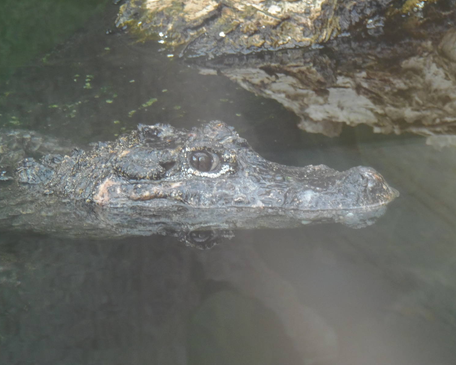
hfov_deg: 6.6
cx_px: 235
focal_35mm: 291
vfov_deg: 5.3
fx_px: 3928
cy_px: 182
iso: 200
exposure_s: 1/25
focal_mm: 51.7
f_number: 5.2
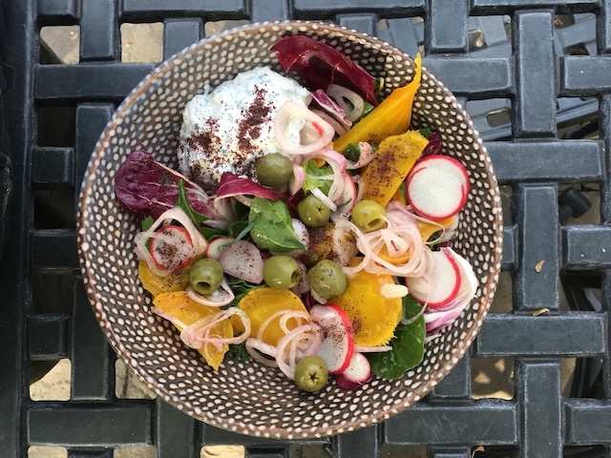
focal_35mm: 29
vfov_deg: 48.2
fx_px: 512
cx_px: 306
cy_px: 229
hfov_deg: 61.7
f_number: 2.2
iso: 40
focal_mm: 4.15
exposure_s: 1/120
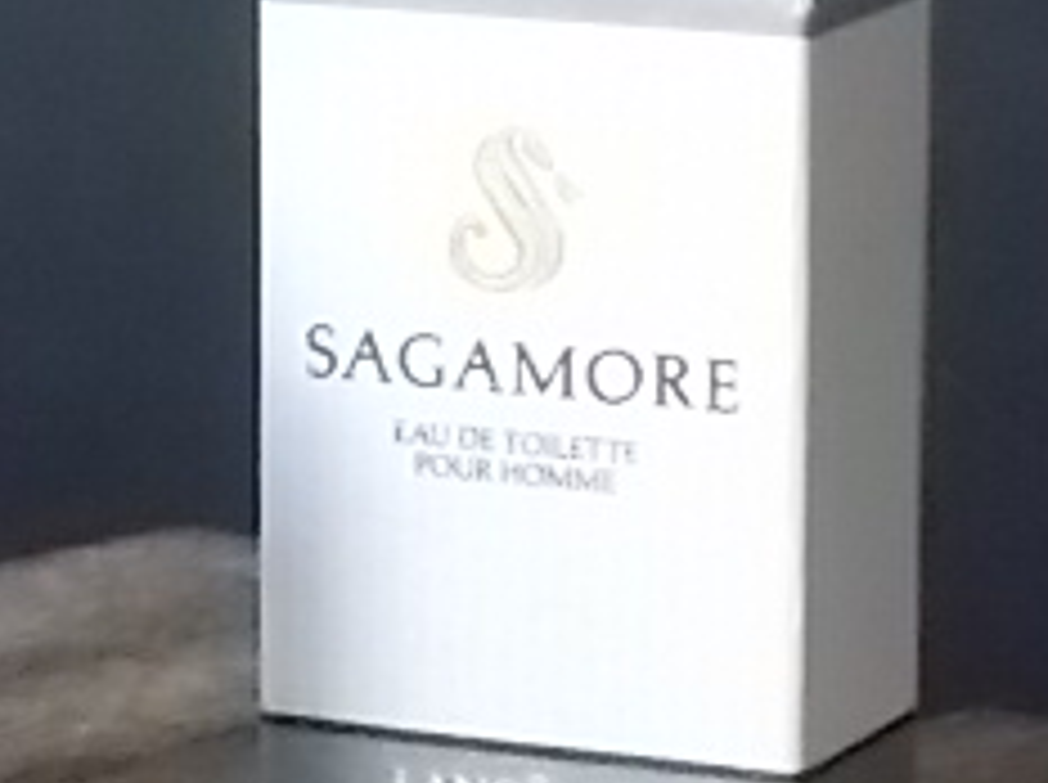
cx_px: 126
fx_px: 9401
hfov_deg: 6.4
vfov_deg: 4.8
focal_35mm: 311
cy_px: 526
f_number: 6
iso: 800
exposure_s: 1/60
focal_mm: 20.1
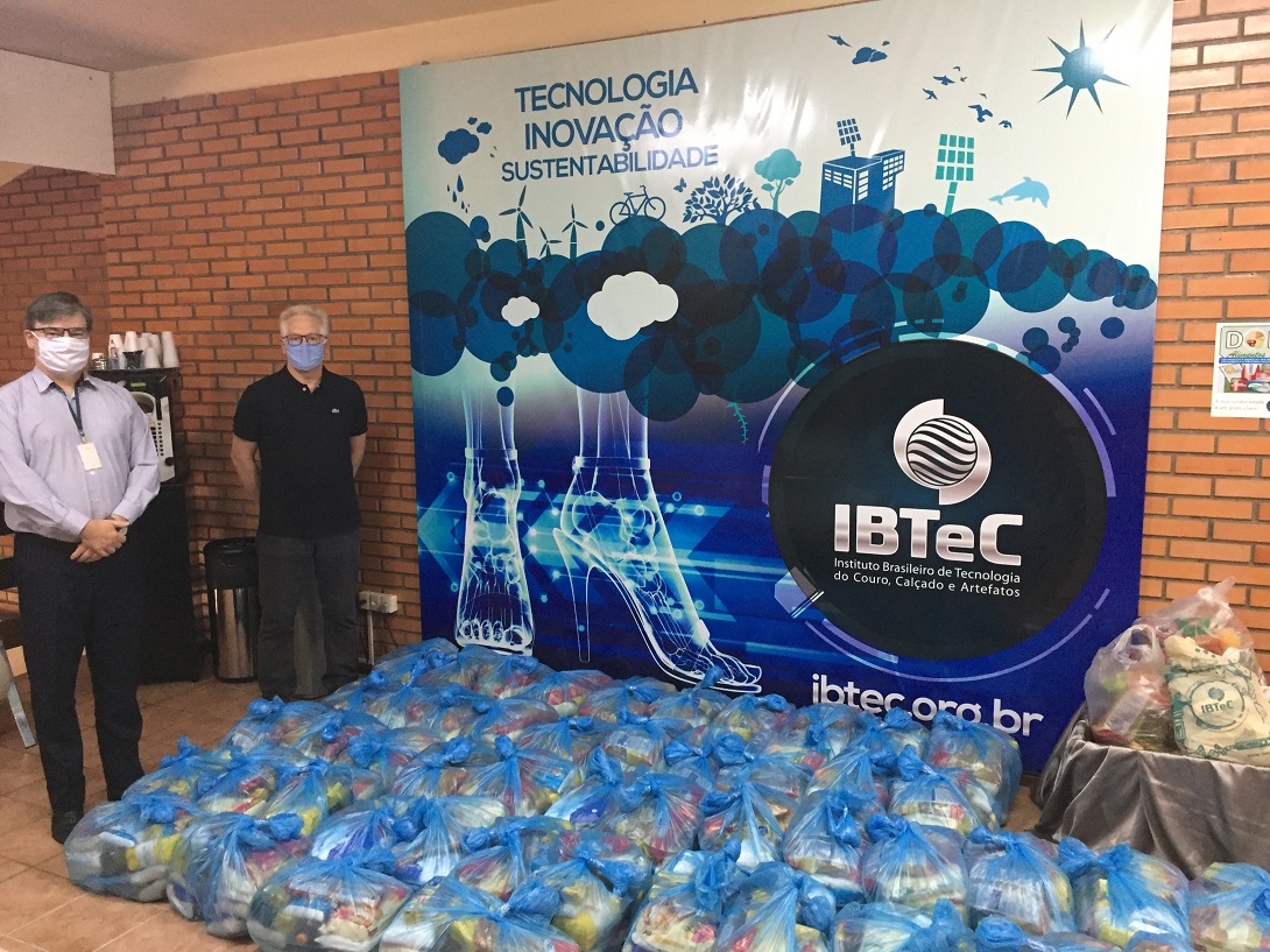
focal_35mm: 29
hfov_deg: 61.7
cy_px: 476
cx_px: 635
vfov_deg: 48.2
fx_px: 1064
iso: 200
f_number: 2.2
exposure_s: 1/30
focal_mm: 4.15
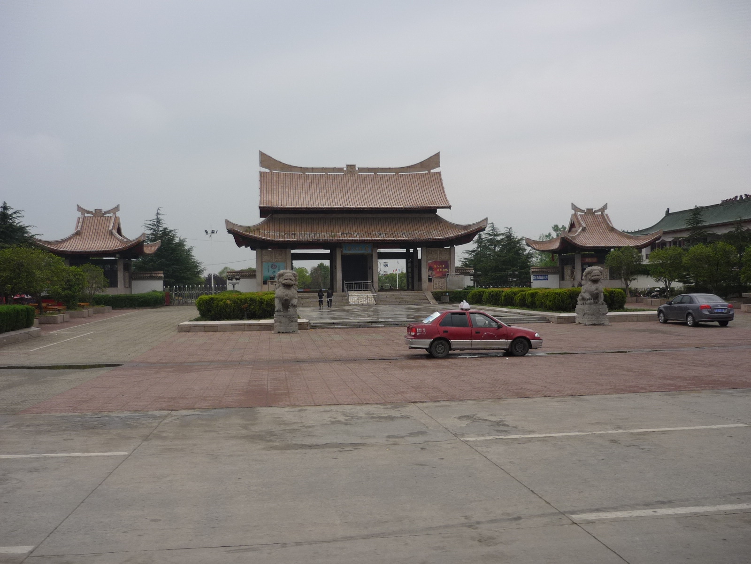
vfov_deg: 42.9
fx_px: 716
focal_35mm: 33
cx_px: 376
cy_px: 282
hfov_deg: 55.4
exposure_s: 1/640
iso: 100
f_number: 2.8
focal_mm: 5.5
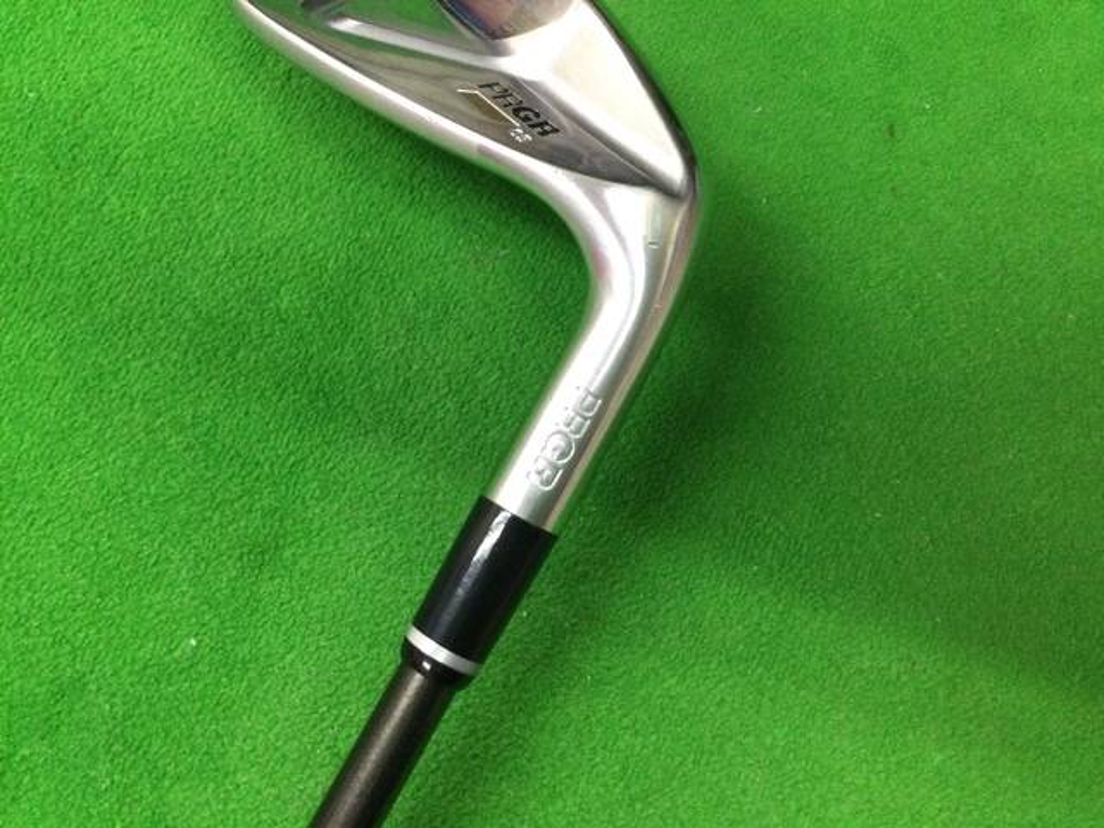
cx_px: 552
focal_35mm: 31
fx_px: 989
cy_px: 414
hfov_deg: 58.4
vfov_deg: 45.4
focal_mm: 3.3
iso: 160
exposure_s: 1/30
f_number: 2.4
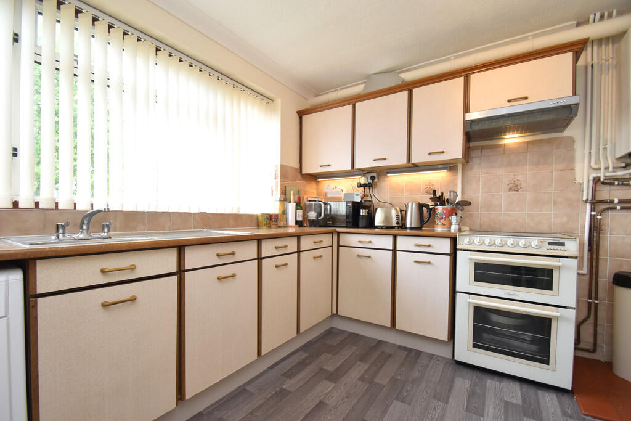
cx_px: 316
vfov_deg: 77.3
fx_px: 263
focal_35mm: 15
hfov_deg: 100.4
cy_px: 210
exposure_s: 1/200
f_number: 5
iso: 560
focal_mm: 10
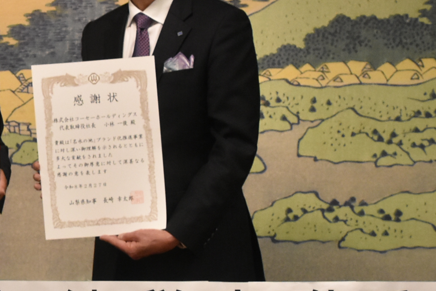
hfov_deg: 12.9
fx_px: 1913
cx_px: 28
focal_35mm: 158
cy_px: 93
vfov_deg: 8.7
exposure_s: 1/320
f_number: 5
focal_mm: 30
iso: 1600
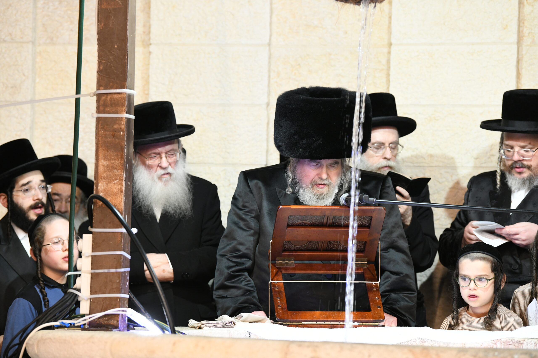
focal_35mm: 155
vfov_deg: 8.9
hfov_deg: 13.2
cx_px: 269
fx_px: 2316
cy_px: 179
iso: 2500
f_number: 4
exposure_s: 1/100
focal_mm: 155
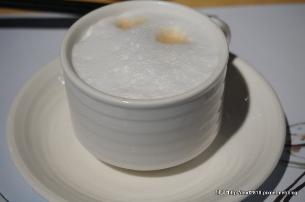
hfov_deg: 31.9
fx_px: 533
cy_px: 101
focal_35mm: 63
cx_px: 152
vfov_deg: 21.5
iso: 1600
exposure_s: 1/80
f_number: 5.6
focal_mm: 42
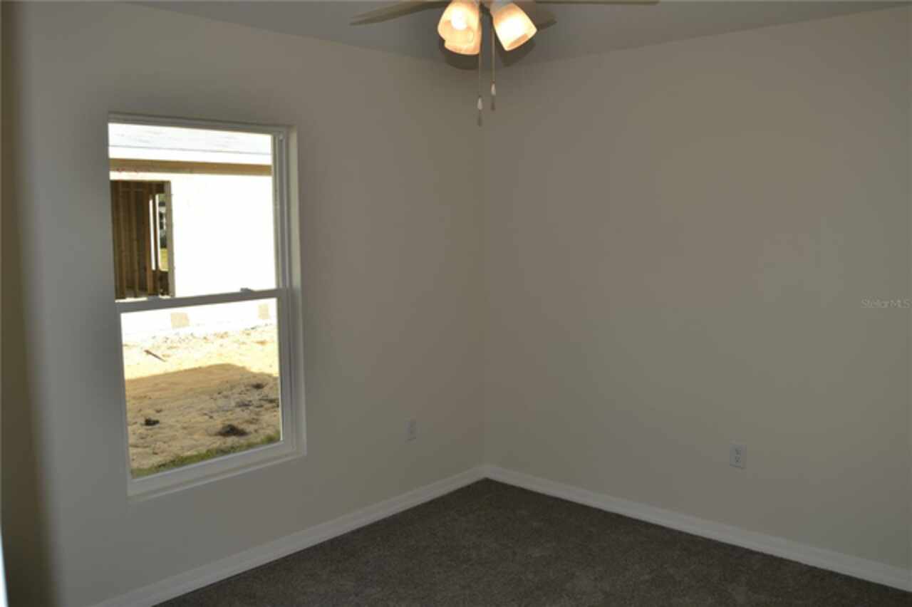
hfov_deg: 64.6
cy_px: 304
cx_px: 456
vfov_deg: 45.6
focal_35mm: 28
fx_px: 722
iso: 100
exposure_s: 1/200
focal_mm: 19
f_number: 5
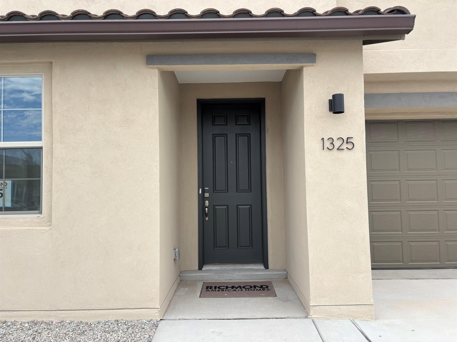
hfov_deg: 67.3
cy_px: 171
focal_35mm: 26
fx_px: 343
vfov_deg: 53.1
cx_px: 228
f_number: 1.6
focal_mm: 5.96
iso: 50
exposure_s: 1/1499
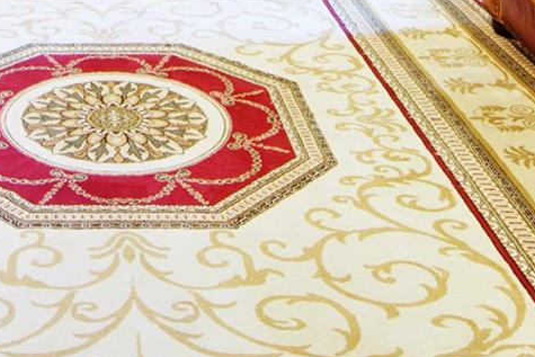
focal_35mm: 71
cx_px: 56
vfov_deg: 15.2
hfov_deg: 27.4
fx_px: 1058
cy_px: -373
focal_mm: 11
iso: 320
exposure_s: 1/2.5
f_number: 9
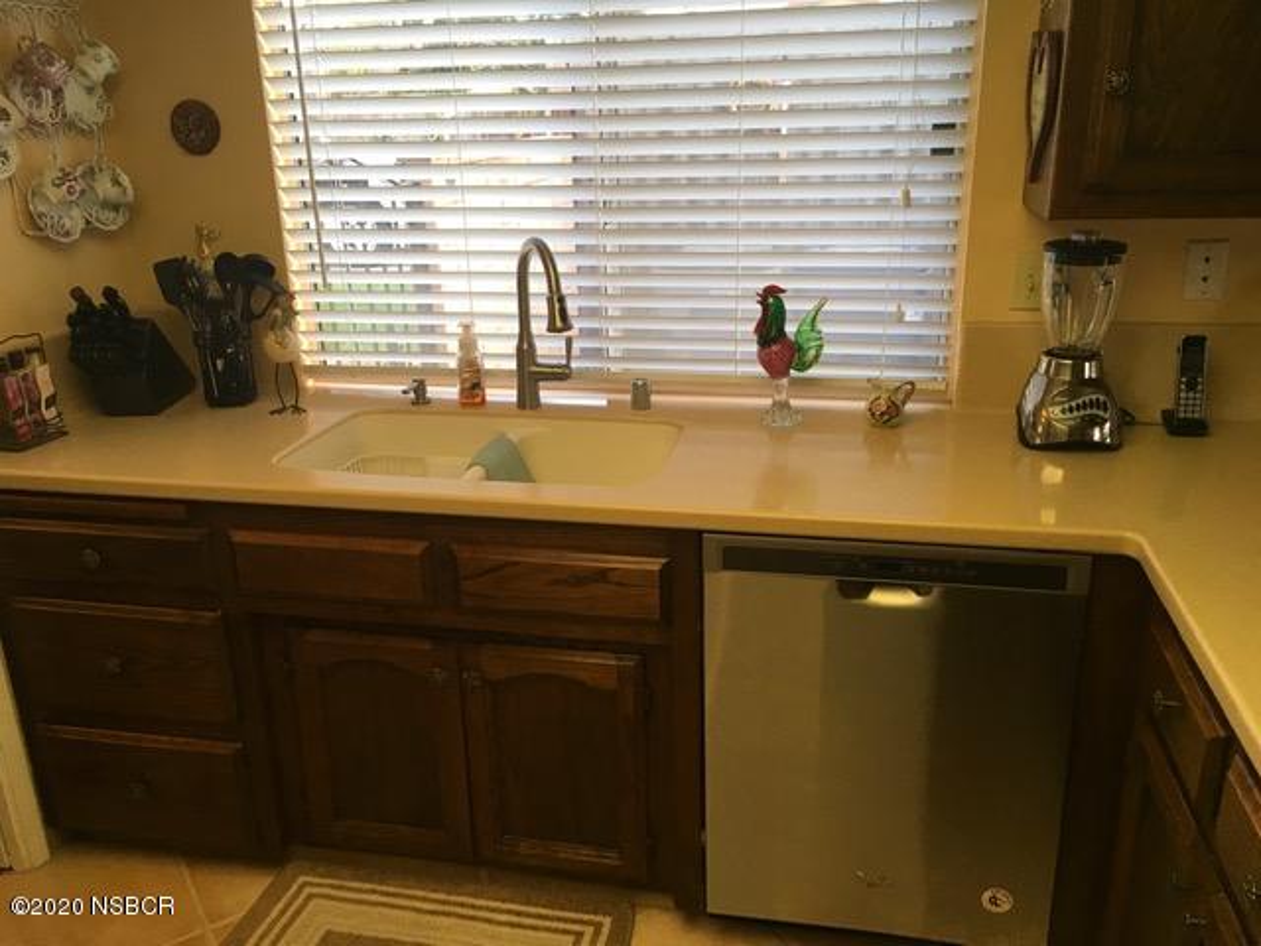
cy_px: 473
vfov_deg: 48.2
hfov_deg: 61.7
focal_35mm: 29
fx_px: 1056
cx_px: 630
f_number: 2.2
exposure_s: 1/30
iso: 32
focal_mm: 4.15
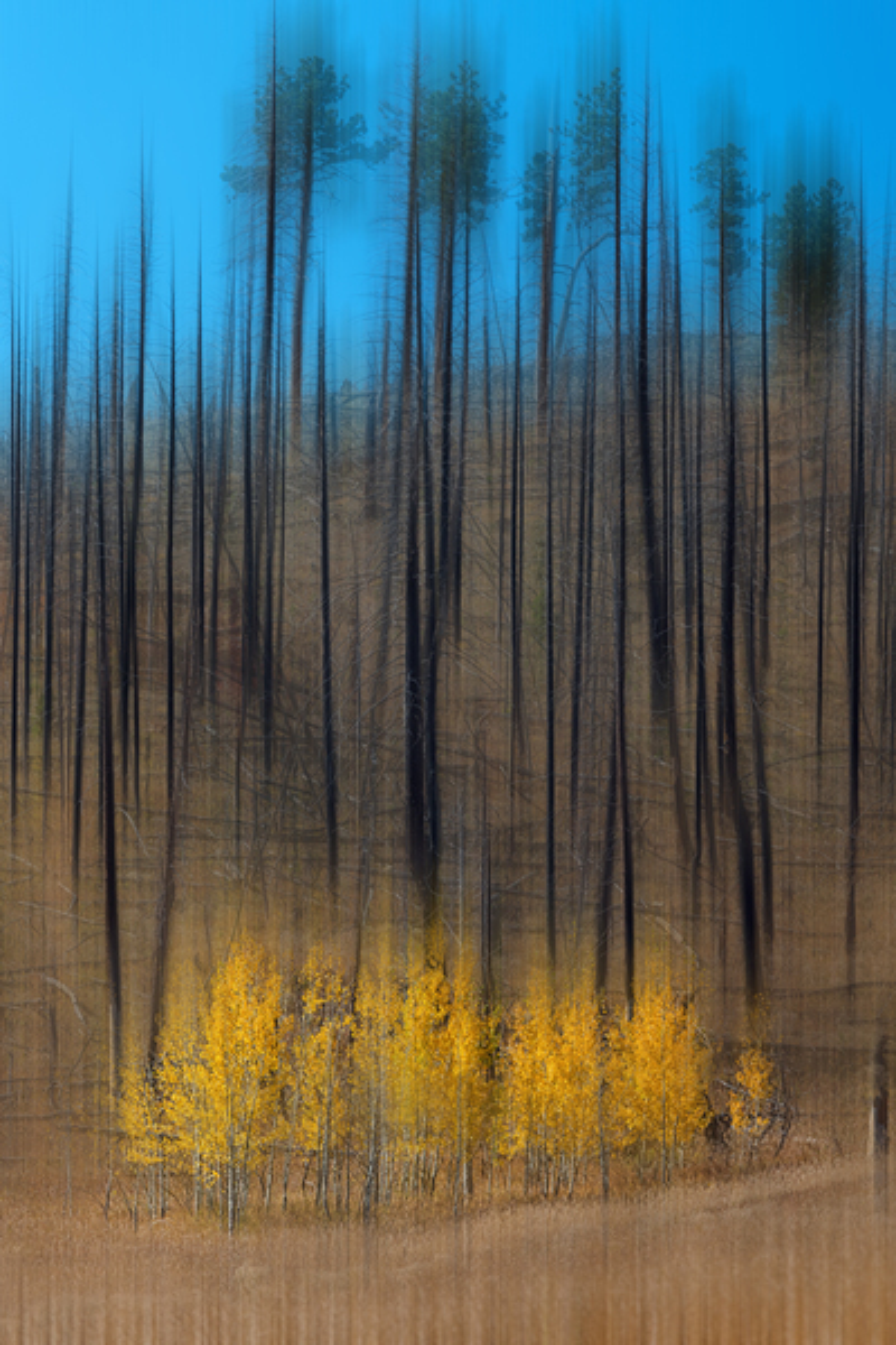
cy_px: 672
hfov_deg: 4.8
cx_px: 448
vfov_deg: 7.2
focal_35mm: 285
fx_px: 10639
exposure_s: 1/2500
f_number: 7.1
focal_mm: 285
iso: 640
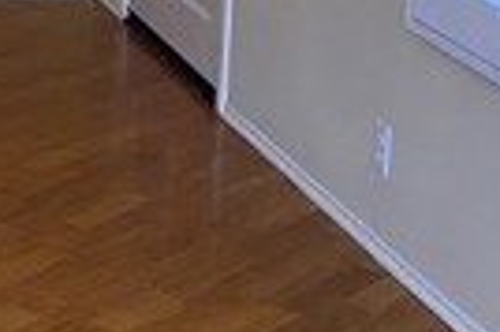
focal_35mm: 129
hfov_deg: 13.3
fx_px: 1789
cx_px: -560
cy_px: -310
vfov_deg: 9.9
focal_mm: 4.25
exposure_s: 1/94
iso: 125
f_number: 1.8
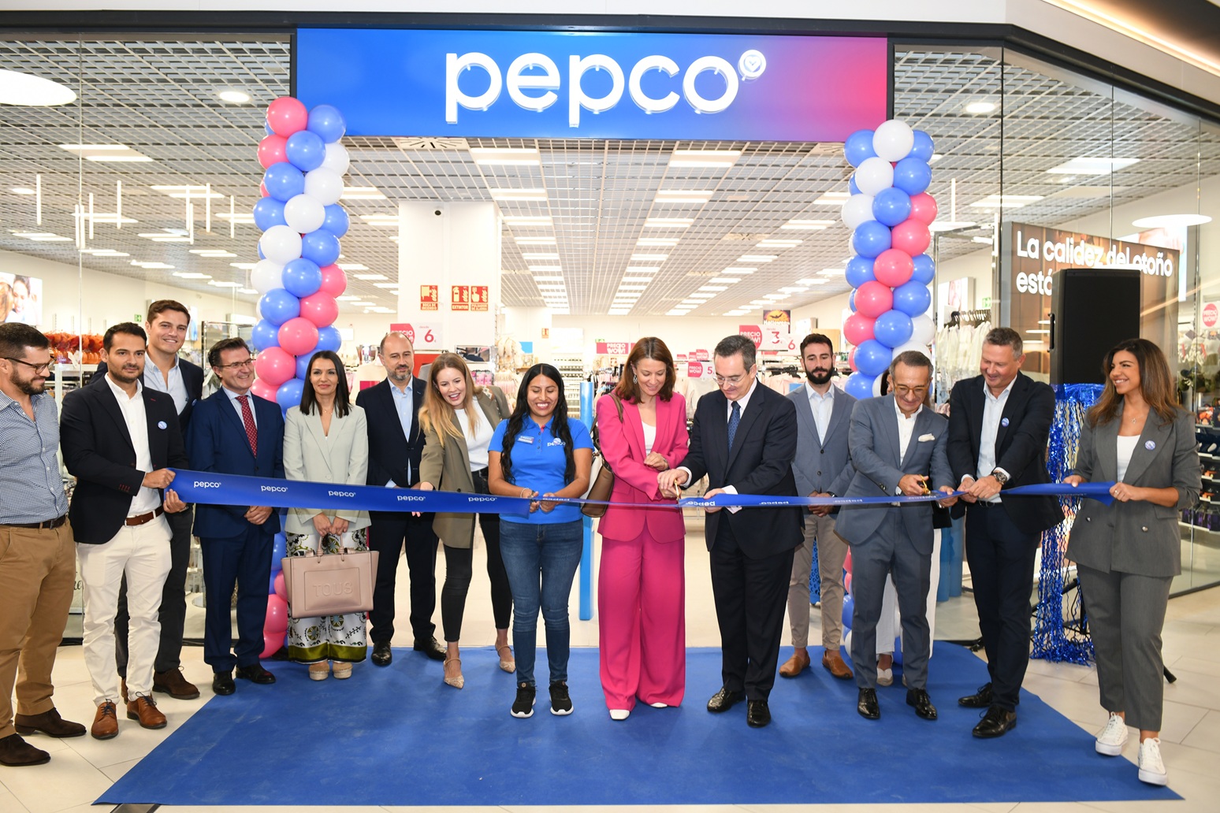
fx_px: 983
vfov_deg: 45.0
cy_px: 406
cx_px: 610
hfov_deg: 63.7
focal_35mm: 29
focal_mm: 29
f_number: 4.5
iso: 640
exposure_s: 1/30
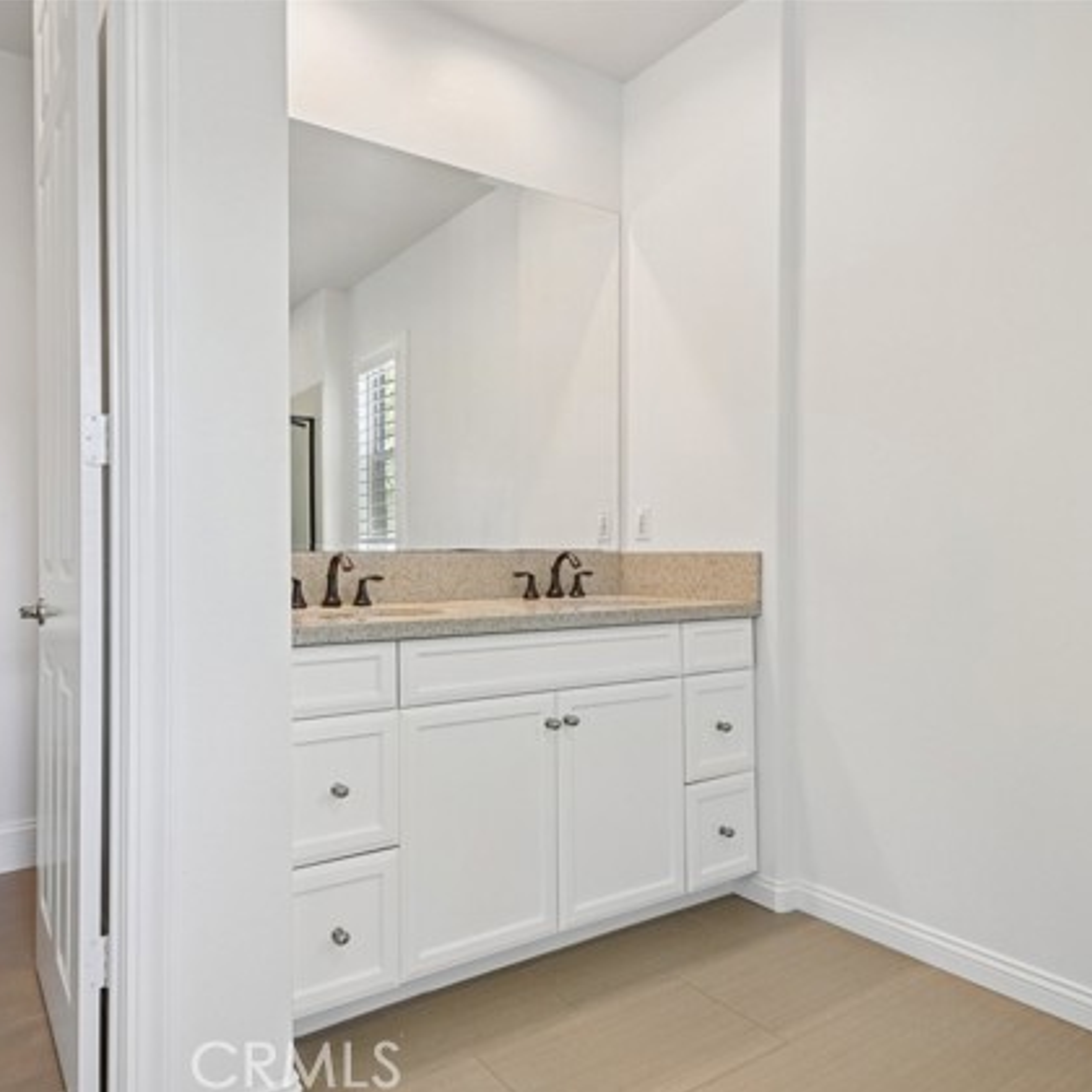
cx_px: 411
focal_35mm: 22
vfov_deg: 69.6
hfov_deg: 68.6
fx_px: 785
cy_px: 550
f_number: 8
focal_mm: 17
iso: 250
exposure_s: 1/8
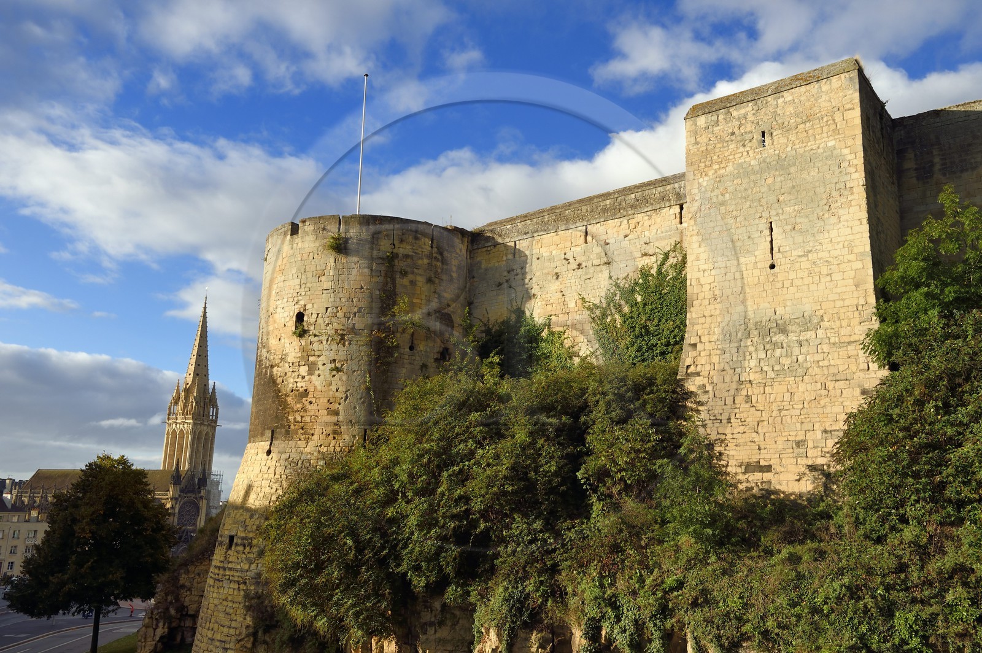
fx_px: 872
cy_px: 326
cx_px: 491
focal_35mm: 32
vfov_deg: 41.0
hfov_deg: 58.8
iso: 200
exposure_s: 1/200
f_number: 11
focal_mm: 32
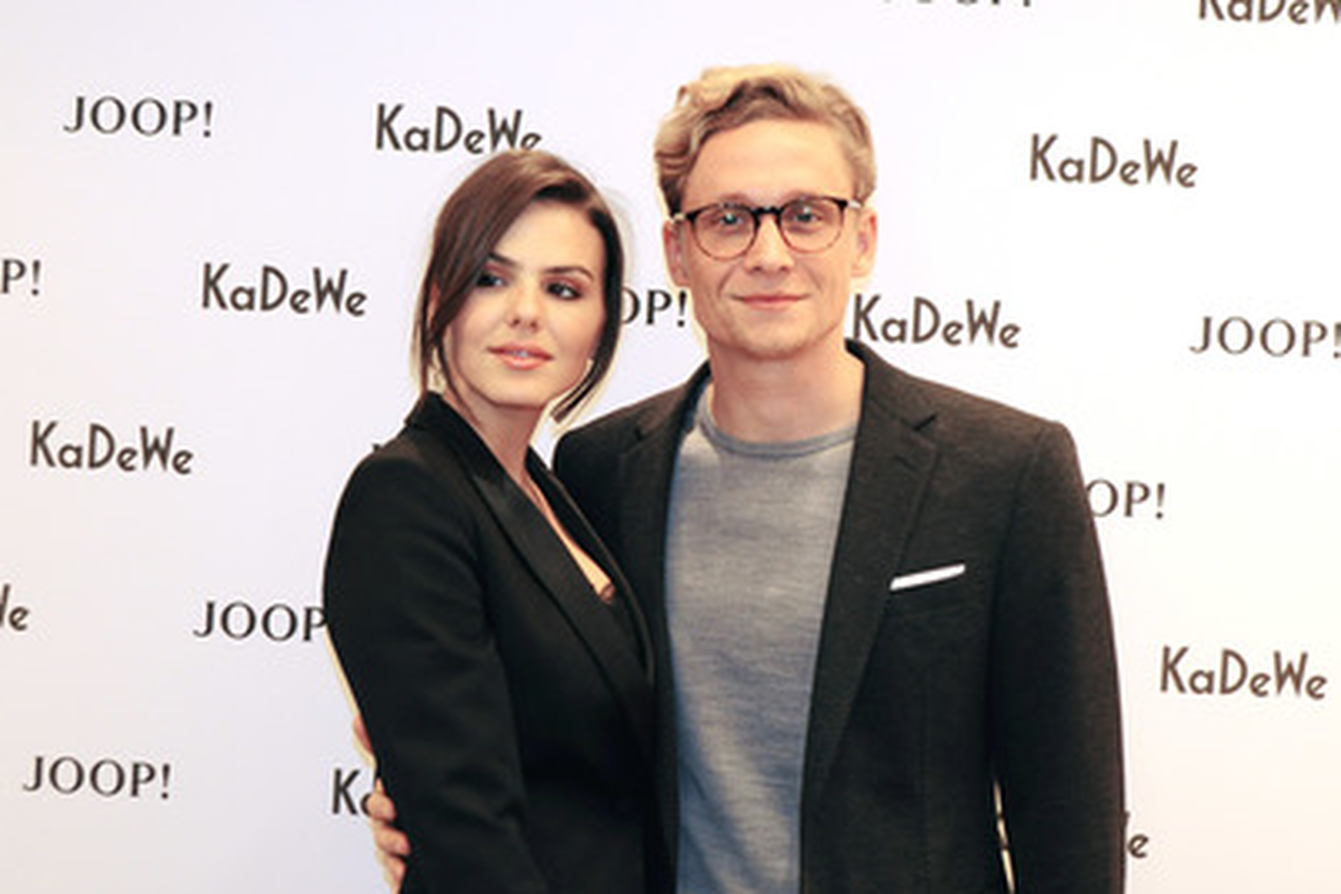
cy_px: 474
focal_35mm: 47
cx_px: 667
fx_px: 1751
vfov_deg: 28.6
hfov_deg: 41.9
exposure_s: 1/80
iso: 800
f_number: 4.2
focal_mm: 28
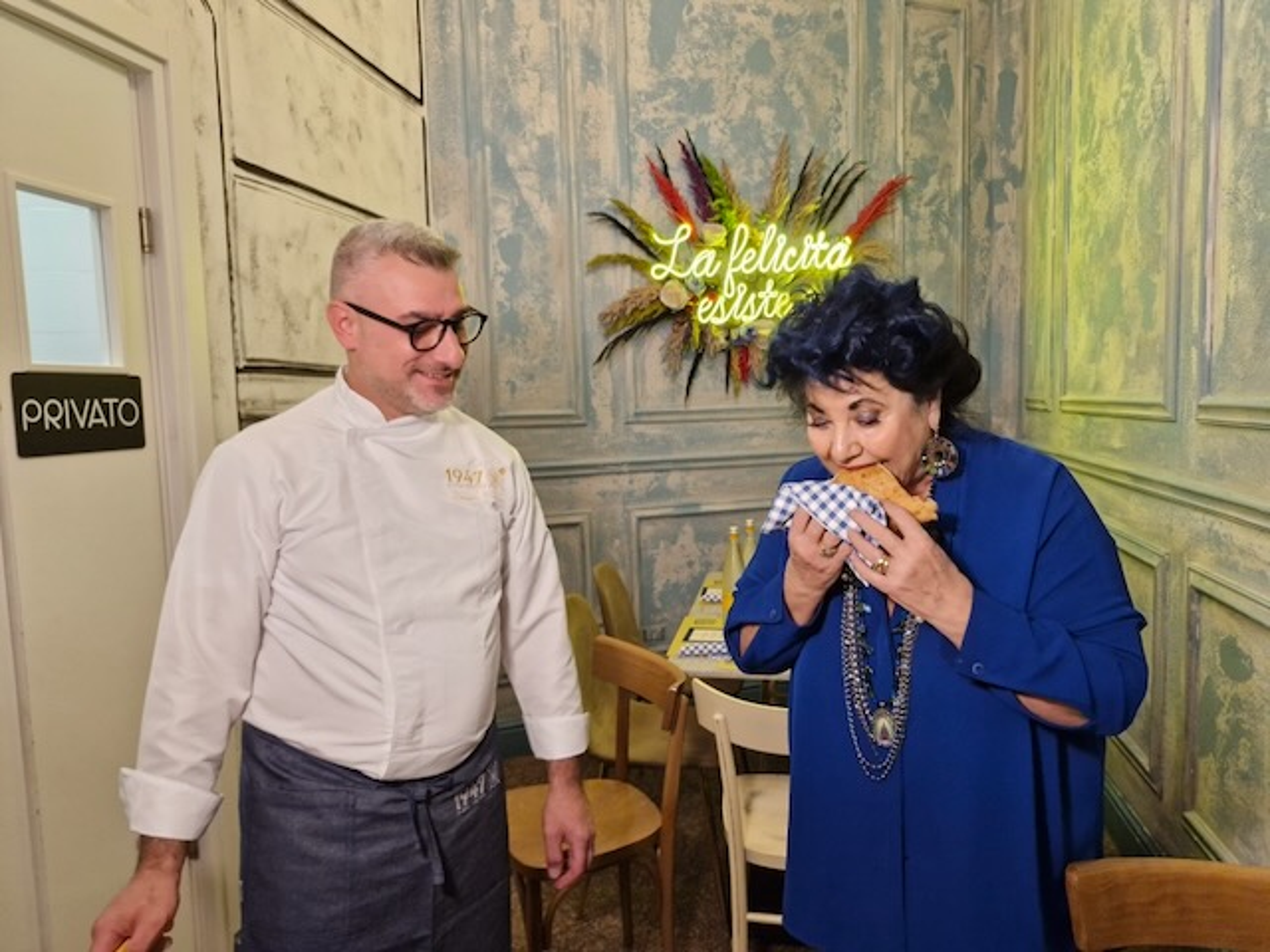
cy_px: 476
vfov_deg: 58.9
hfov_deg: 73.9
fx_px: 844
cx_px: 635
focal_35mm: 23
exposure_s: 1/100
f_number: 1.8
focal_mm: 5.54
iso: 400
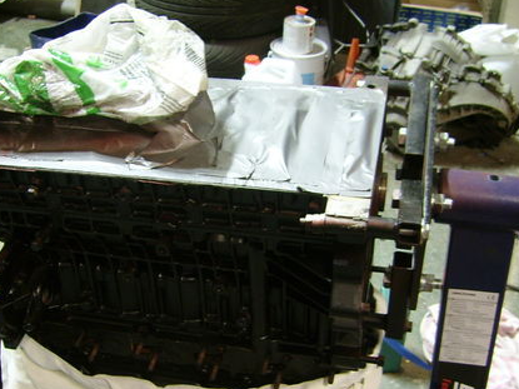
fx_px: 809
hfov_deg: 35.4
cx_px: 203
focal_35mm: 54
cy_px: 223
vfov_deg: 27.0
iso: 100
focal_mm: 5.95
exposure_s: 1
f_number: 2.8
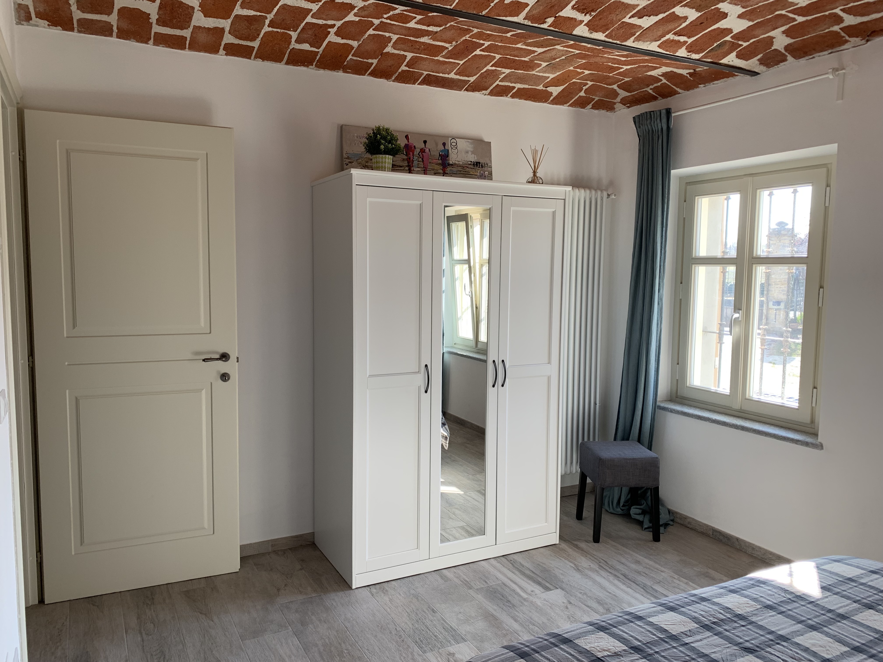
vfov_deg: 53.1
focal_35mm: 26
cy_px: 331
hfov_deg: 67.3
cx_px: 442
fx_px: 663
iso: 40
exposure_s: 1/122
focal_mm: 4.25
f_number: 1.8
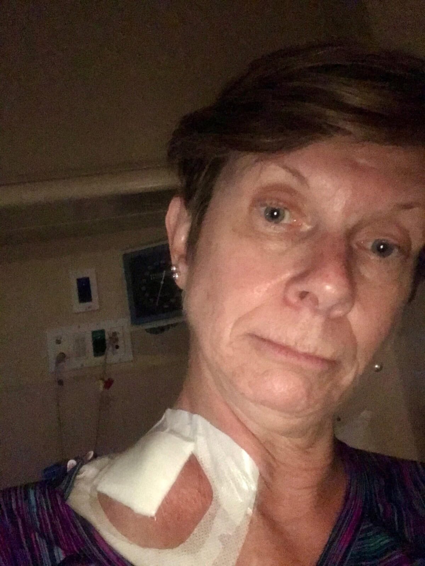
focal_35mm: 32
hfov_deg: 44.2
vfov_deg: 56.8
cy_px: 283
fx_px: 523
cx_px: 212
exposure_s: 1/19
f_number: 2.2
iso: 800
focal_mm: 2.9
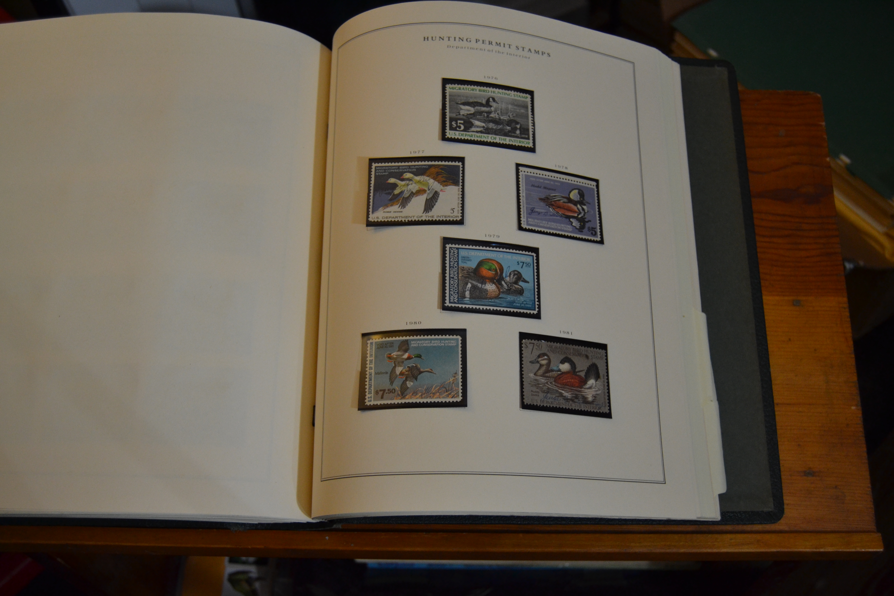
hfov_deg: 53.1
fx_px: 894
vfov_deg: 36.9
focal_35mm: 36
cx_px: 447
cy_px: 298
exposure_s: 1/60
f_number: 3.8
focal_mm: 24
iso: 900
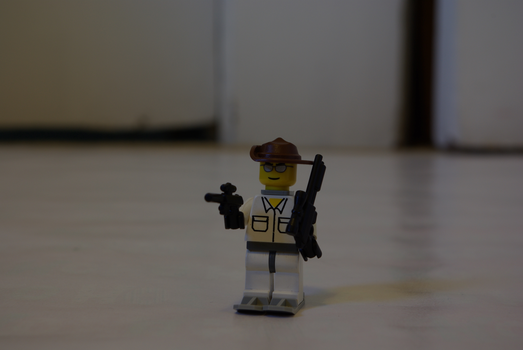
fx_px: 1200
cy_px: 175
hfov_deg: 24.6
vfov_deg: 16.6
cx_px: 262
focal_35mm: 82
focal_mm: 55
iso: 100
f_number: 9.5
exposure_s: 1/1.43
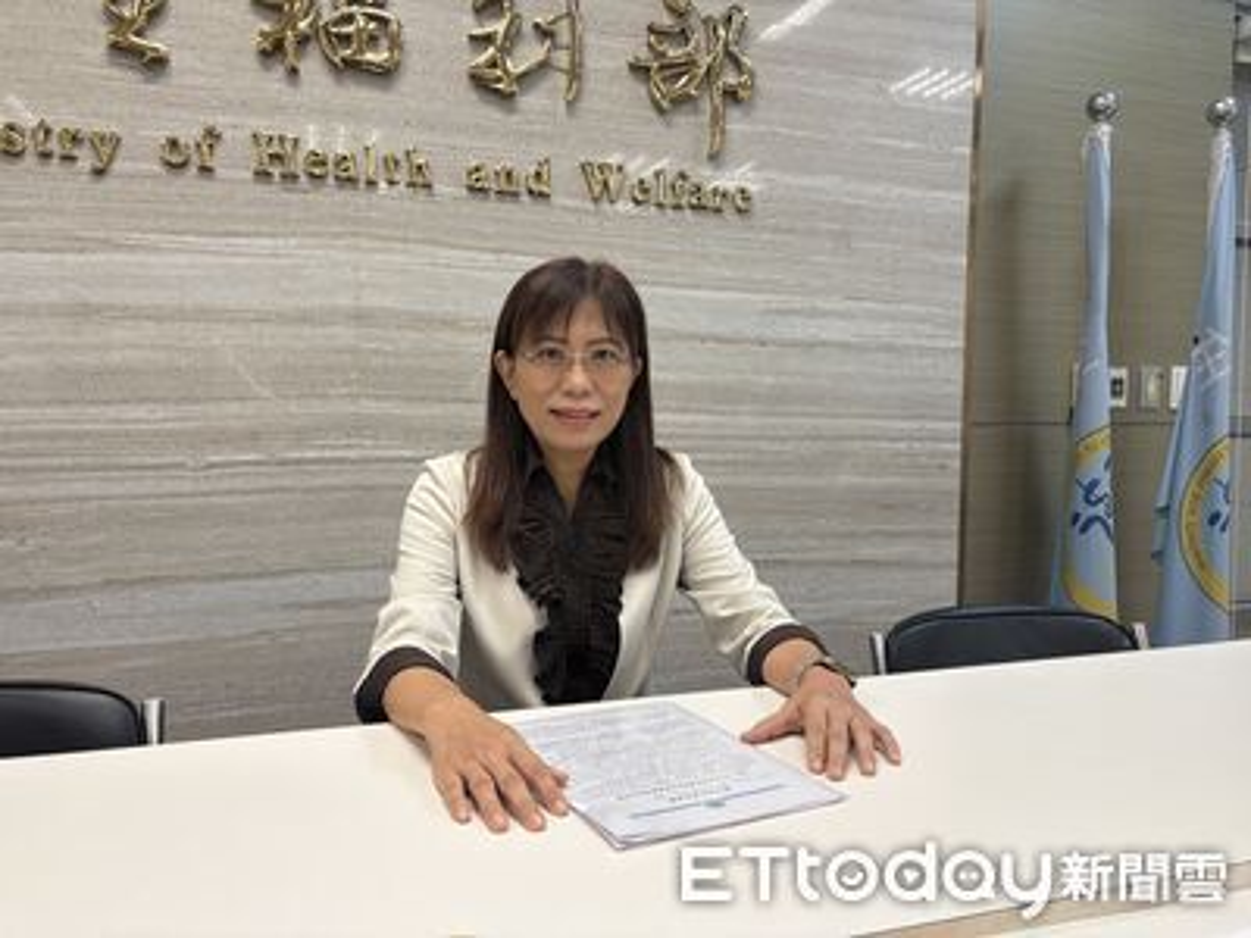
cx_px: 626
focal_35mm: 26
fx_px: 940
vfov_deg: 53.1
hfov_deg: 67.3
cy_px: 469
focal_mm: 5.96
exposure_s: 1/120
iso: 80
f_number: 1.6
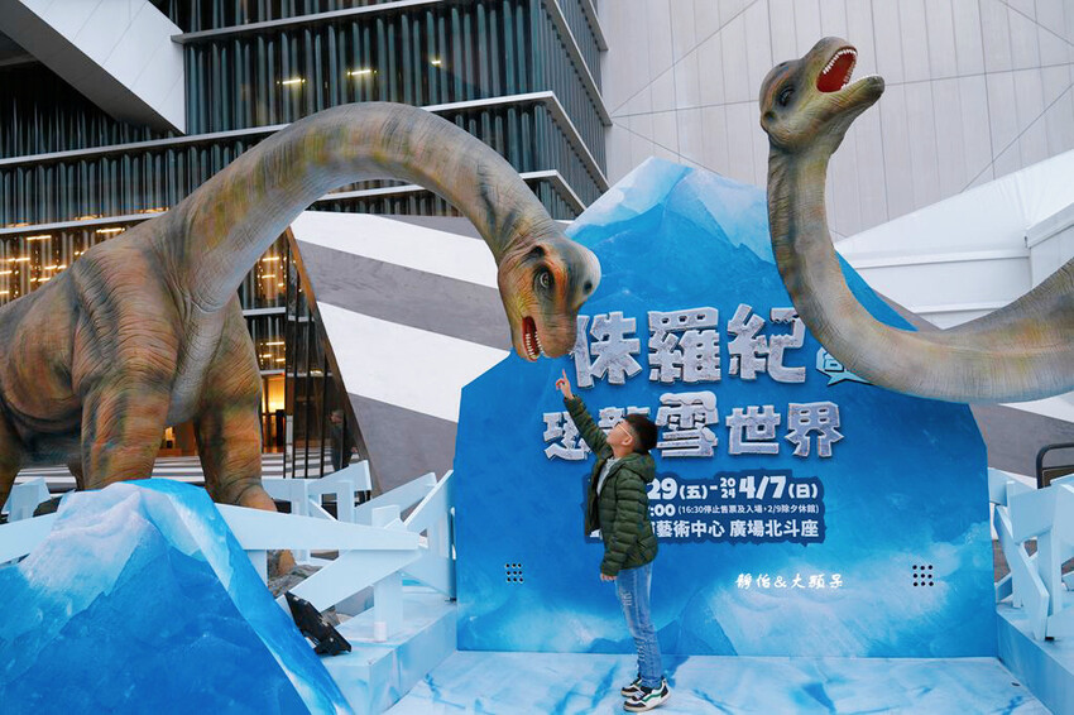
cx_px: 537
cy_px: 358
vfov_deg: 42.3
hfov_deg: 60.3
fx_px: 924
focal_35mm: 31
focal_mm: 31
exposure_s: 1/60
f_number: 5
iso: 320
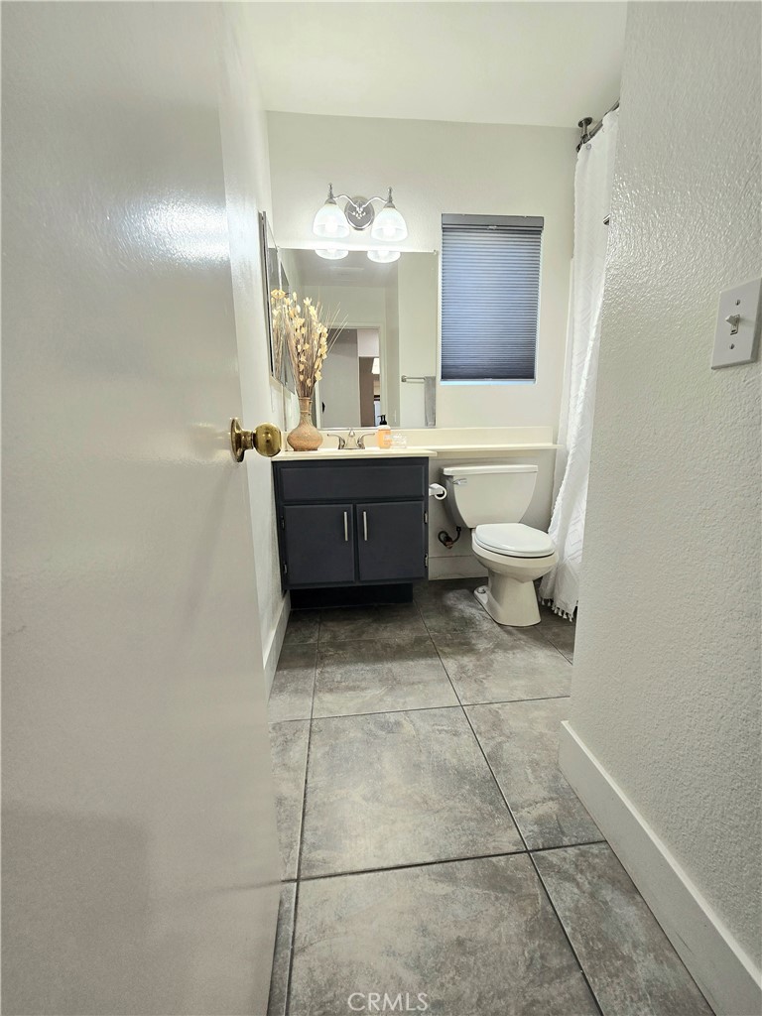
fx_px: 382
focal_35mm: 13
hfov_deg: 89.9
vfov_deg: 106.2
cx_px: 381
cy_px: 508
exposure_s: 1/60.2
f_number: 2.2
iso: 80
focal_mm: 2.2
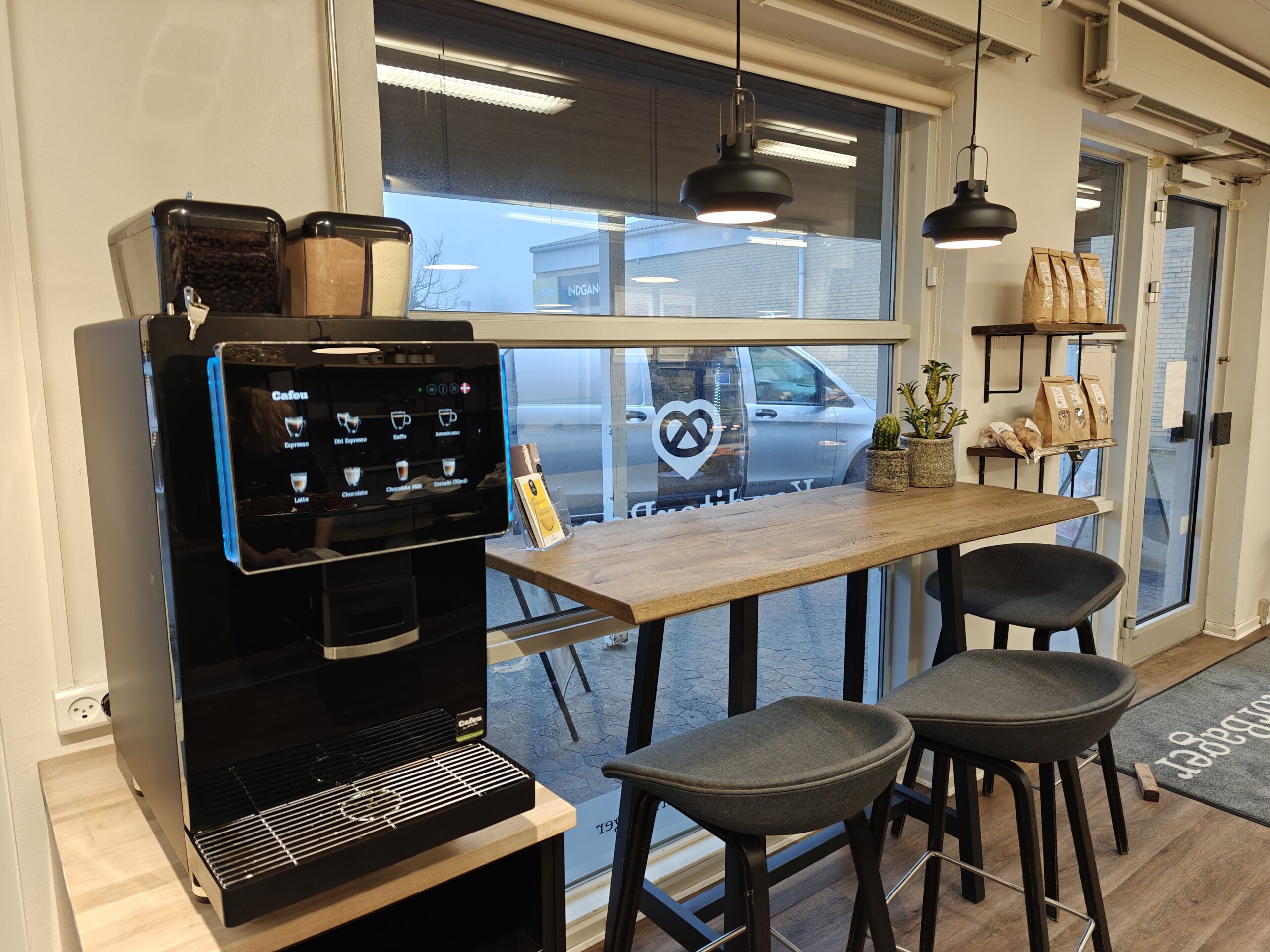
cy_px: 476
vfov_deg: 58.9
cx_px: 635
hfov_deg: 73.9
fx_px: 844
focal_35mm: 23
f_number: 1.6
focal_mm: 6.06
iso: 320
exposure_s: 1/100
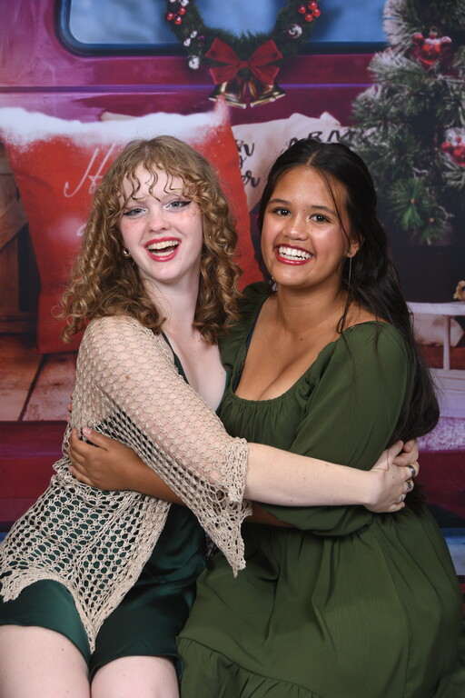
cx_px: 232
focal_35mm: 97
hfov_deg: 14.1
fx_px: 1879
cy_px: 349
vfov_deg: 21.0
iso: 640
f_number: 6.3
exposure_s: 1/125
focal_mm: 65
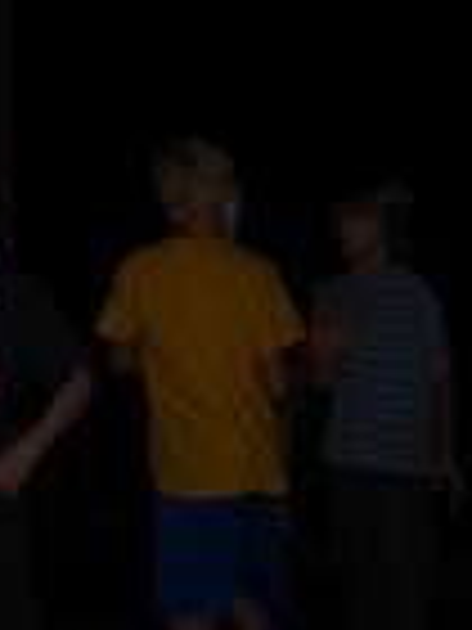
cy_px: -122
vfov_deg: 22.5
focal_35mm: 80
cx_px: 117
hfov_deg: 18.3
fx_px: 1454
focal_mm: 4.9
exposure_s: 1/60
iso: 100
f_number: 3.3
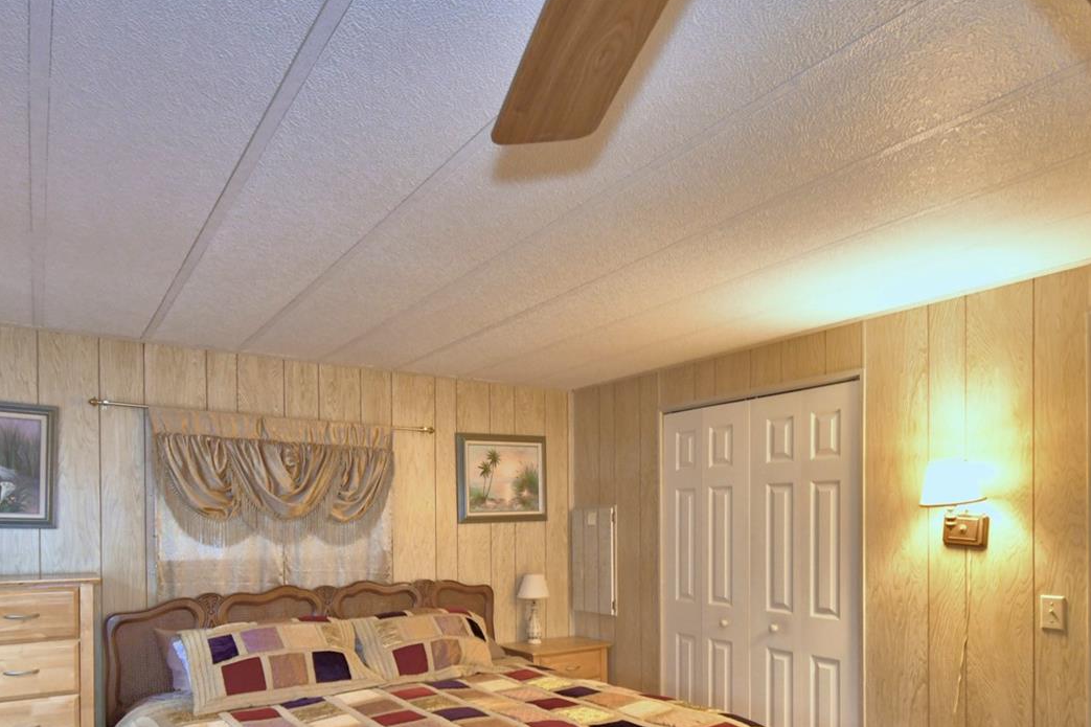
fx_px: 697
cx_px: 533
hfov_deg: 76.1
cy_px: 533
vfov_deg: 53.0
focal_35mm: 23
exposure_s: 1/30
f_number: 4.5
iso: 1000
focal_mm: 10
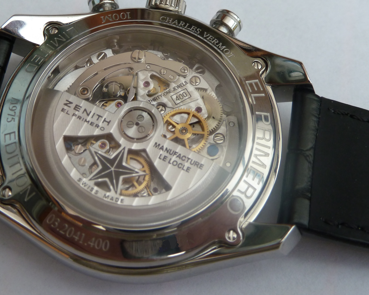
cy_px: 122
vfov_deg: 25.0
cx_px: 145
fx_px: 666
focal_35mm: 61
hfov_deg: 30.9
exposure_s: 1/100
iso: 160
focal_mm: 7.9
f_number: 3.8
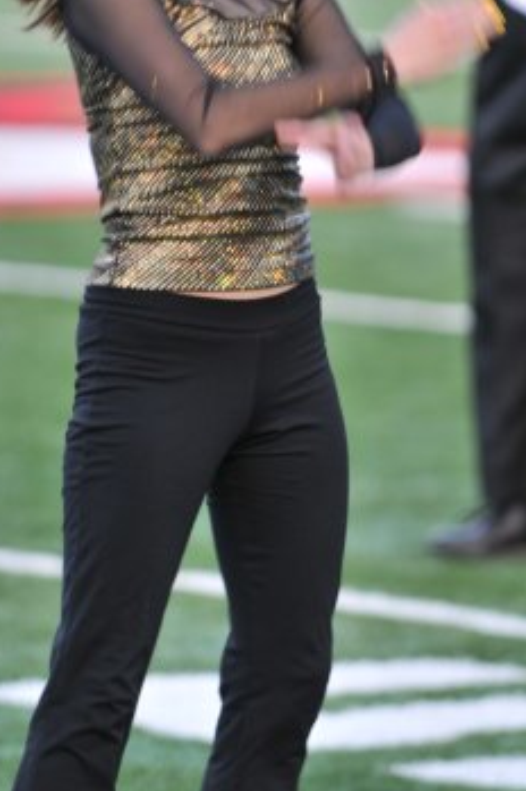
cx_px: 255
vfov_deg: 4.0
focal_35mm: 516
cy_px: 315
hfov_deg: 2.7
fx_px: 11331
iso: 200
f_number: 2.8
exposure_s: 1/160
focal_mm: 200
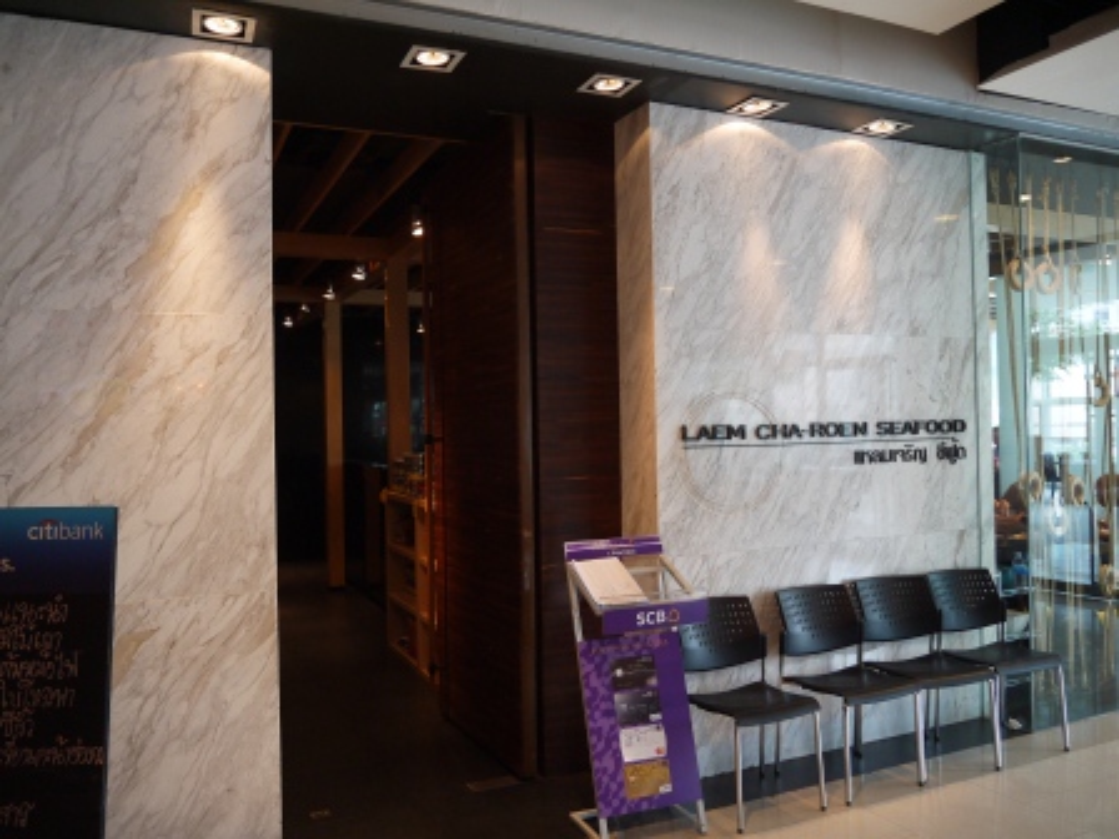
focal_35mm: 28
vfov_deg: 49.7
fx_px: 905
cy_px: 420
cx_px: 560
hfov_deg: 63.4
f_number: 3.5
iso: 500
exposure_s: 1/60
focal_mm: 14
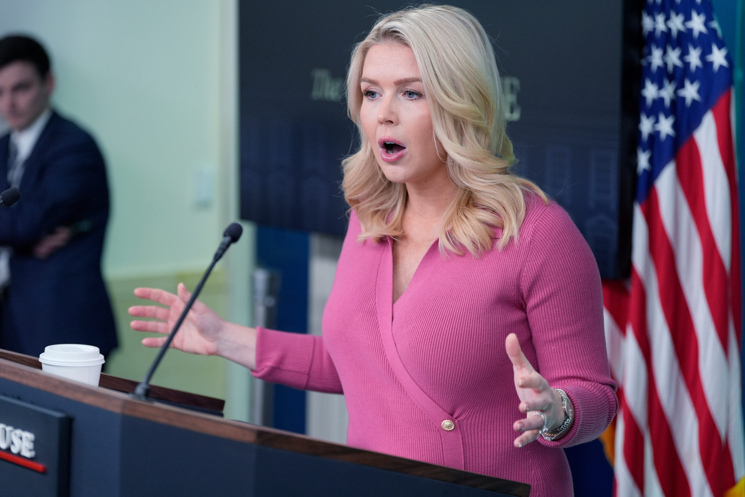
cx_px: 372
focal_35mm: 102
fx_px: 2111
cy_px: 248
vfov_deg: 13.4
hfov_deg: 20.0
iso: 1600
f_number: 2.8
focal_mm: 102
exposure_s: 1/640
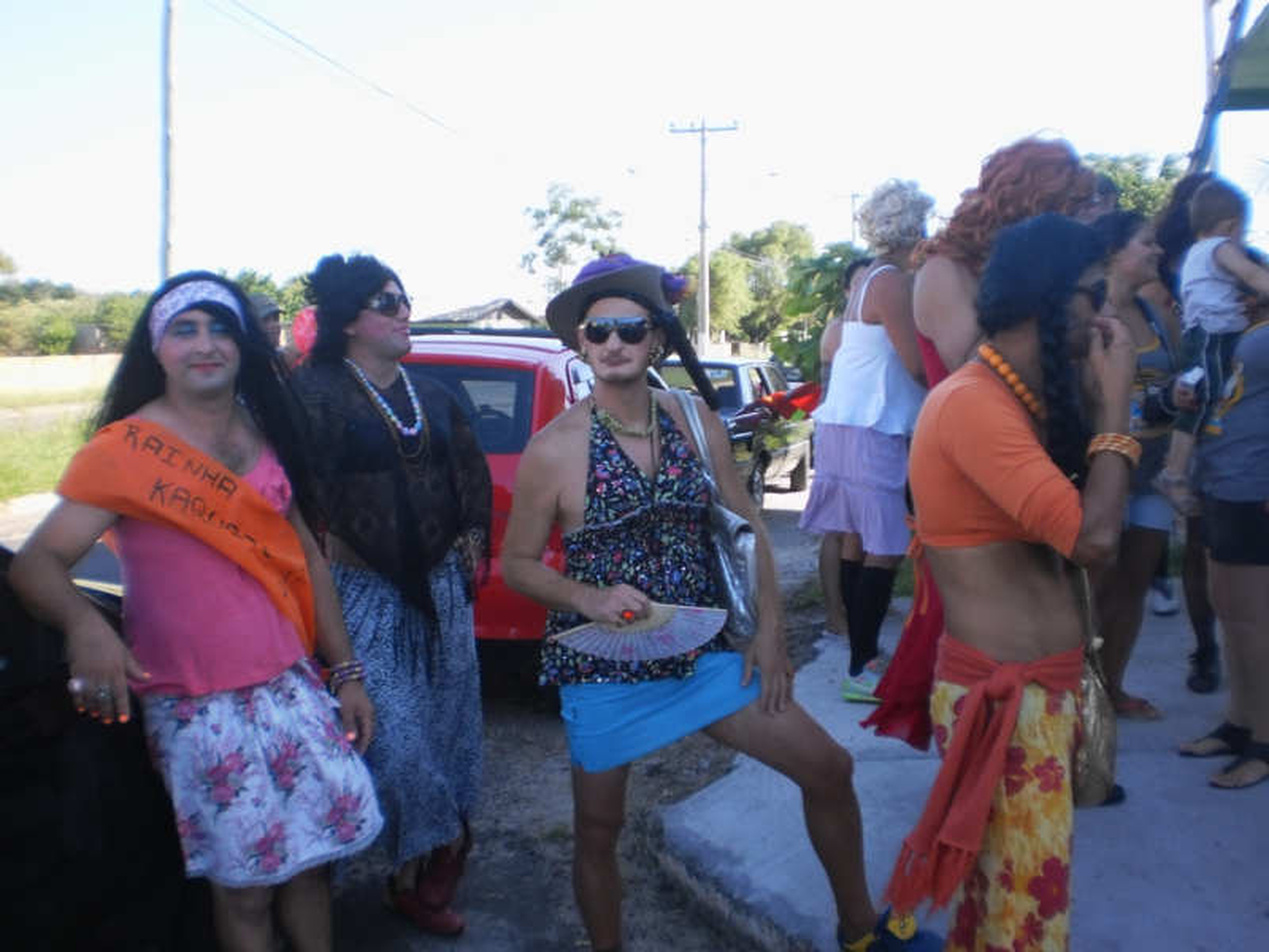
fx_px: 1320
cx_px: 634
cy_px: 476
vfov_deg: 39.7
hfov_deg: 51.4
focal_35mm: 36
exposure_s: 1/250
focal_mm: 6.3
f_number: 3.1
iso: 100
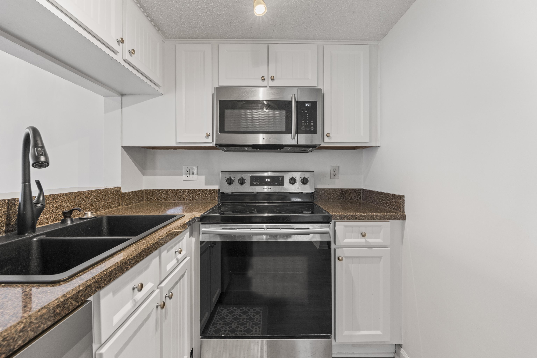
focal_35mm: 16
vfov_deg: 73.7
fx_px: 239
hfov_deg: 96.7
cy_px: 179
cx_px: 268
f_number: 8
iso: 400
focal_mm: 16
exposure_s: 1/2.5
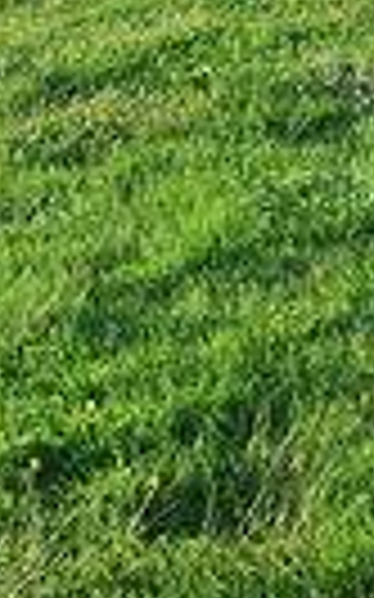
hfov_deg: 10.0
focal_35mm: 124
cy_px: 229
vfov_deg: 16.8
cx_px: 671
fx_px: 2024
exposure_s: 1/125
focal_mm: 18
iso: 100
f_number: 5.6
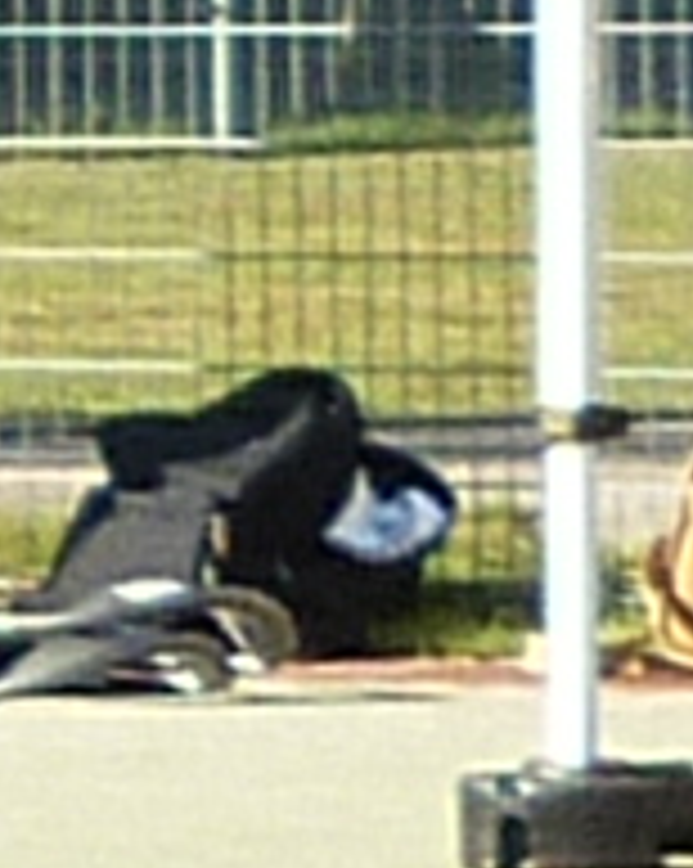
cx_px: -3910
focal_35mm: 767
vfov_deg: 2.5
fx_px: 19695
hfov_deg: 1.9
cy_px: -337
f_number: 3
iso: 80
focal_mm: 6.9
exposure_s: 1/500
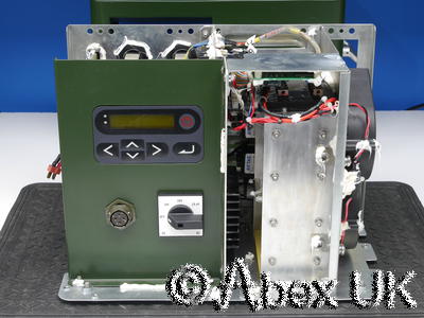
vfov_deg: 21.6
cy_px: 159
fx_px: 833
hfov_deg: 28.6
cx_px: 212
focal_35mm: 68
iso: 400
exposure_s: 1/8
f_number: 9
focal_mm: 34
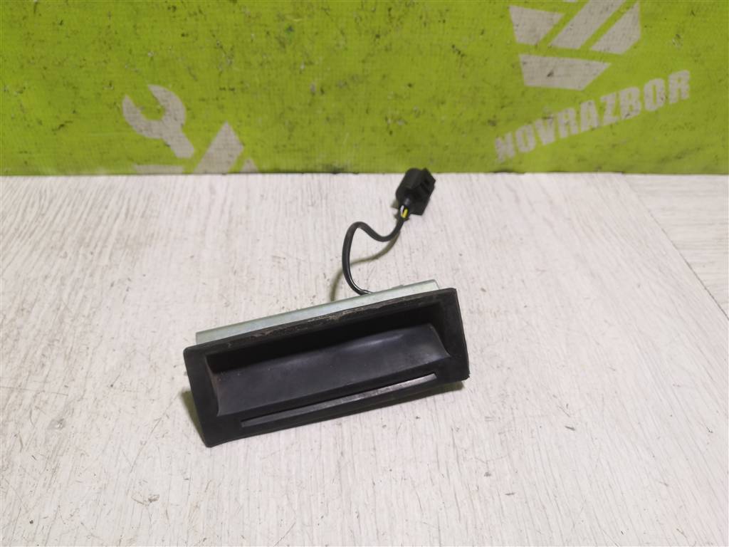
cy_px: 274
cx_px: 364
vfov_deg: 51.4
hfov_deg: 65.3
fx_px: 569
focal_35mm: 27
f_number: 1.8
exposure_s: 1/50
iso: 64
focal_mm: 3.95
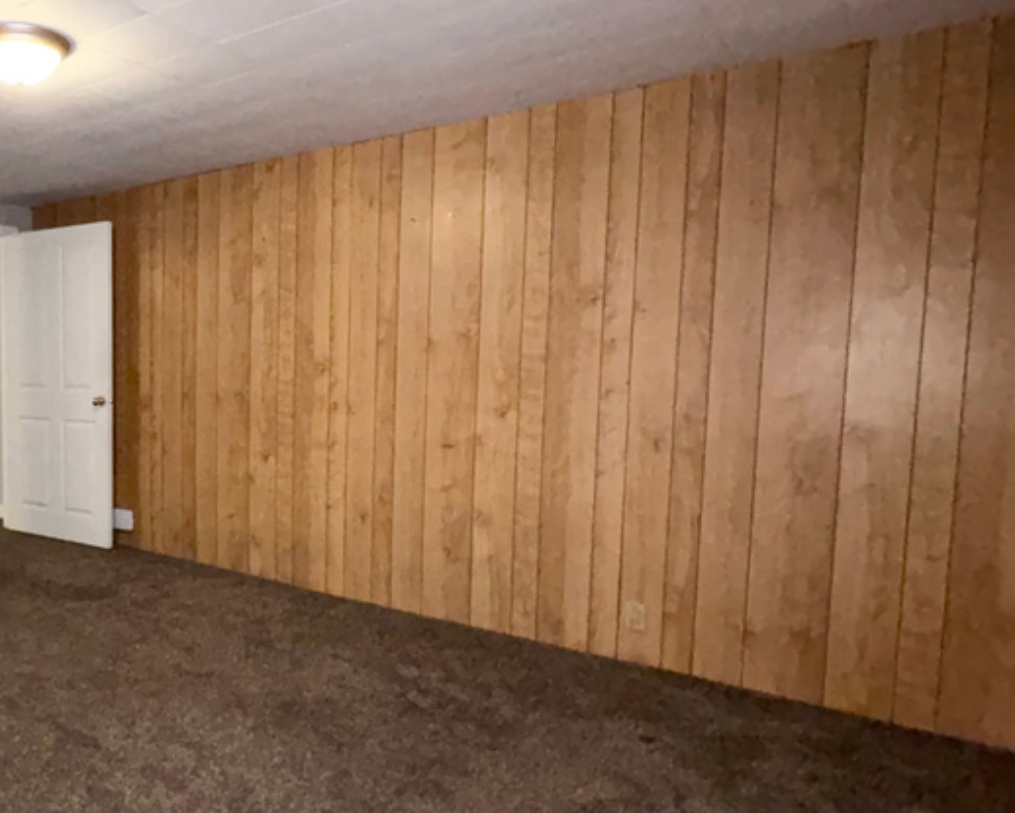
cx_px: 147
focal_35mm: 27
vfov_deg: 53.2
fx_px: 812
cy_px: 419
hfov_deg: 57.2
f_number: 2.2
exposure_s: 1/30
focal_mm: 2.22
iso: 400
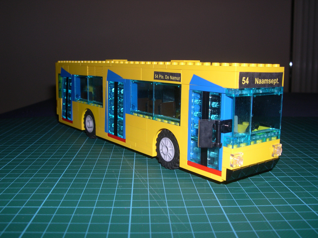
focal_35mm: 38
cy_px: 119
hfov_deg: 49.0
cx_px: 159
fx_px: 349
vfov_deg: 37.7
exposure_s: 1/60
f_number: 7.6
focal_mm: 8
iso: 100
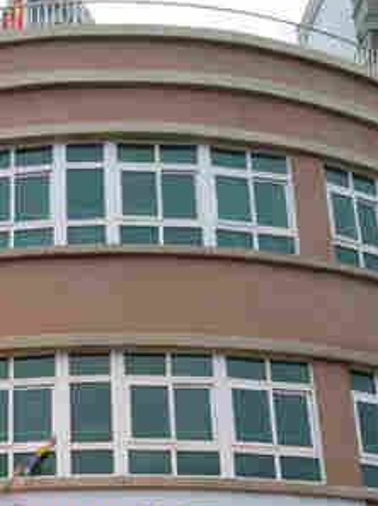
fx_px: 846
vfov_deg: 31.2
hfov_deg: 24.2
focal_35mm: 58
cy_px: 484
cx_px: 14
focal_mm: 4.04
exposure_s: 1/100
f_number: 2
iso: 100
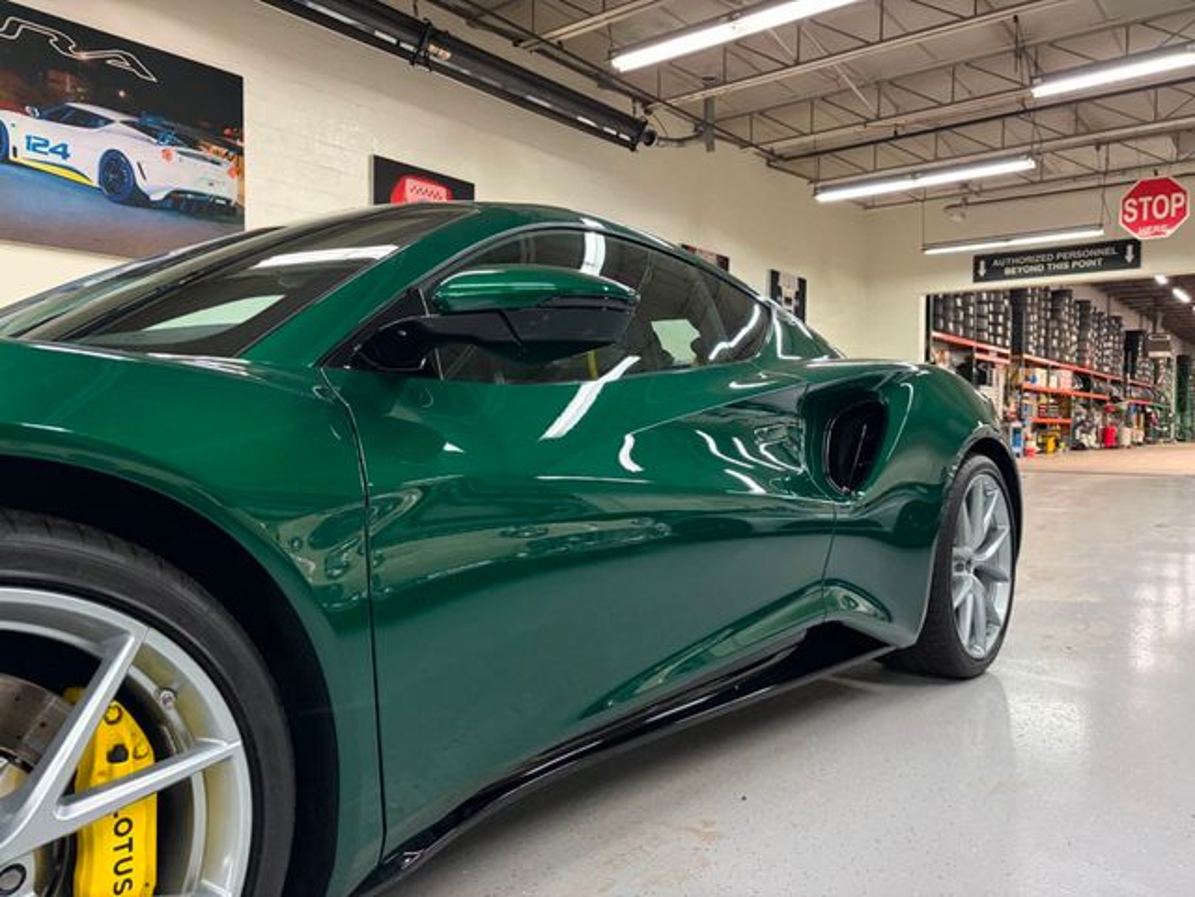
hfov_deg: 67.3
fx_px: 898
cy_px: 448
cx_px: 598
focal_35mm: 26
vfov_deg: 53.1
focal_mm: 5.96
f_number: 1.6
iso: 500
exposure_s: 1/60
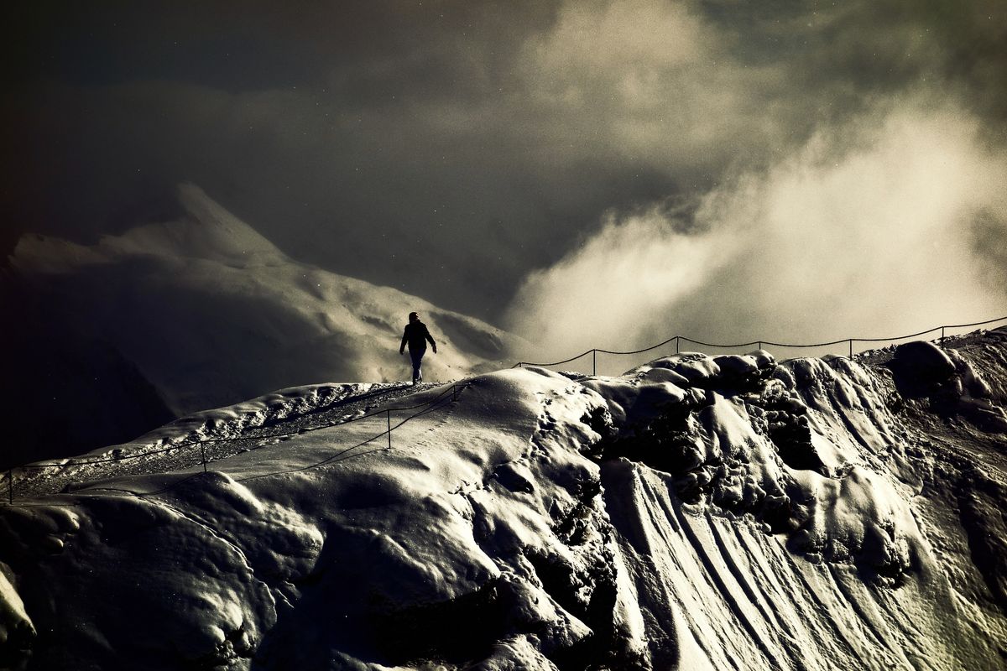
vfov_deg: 13.7
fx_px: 2797
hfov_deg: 20.4
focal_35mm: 100
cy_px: 336
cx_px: 504
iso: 125
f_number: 8
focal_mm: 37.1
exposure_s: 1/1250
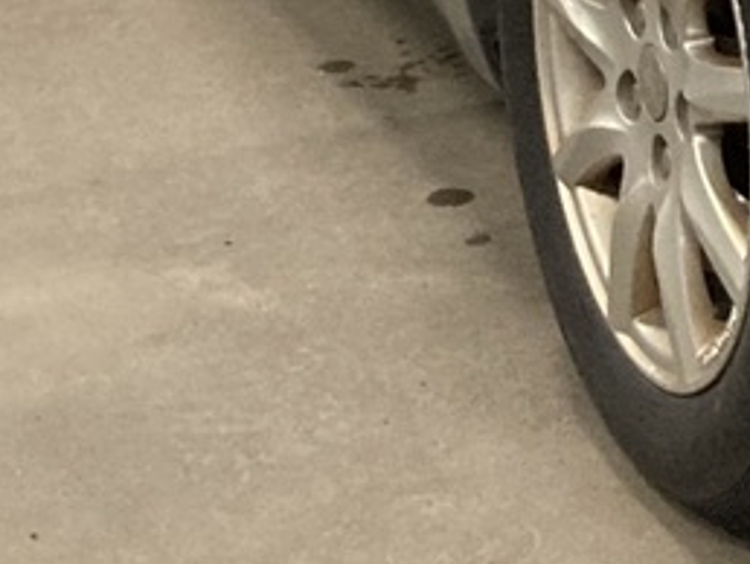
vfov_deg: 9.2
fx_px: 3383
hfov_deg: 11.5
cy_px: -340
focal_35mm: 156
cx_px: 1453
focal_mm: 3.99
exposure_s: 1/60
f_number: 1.8
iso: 320
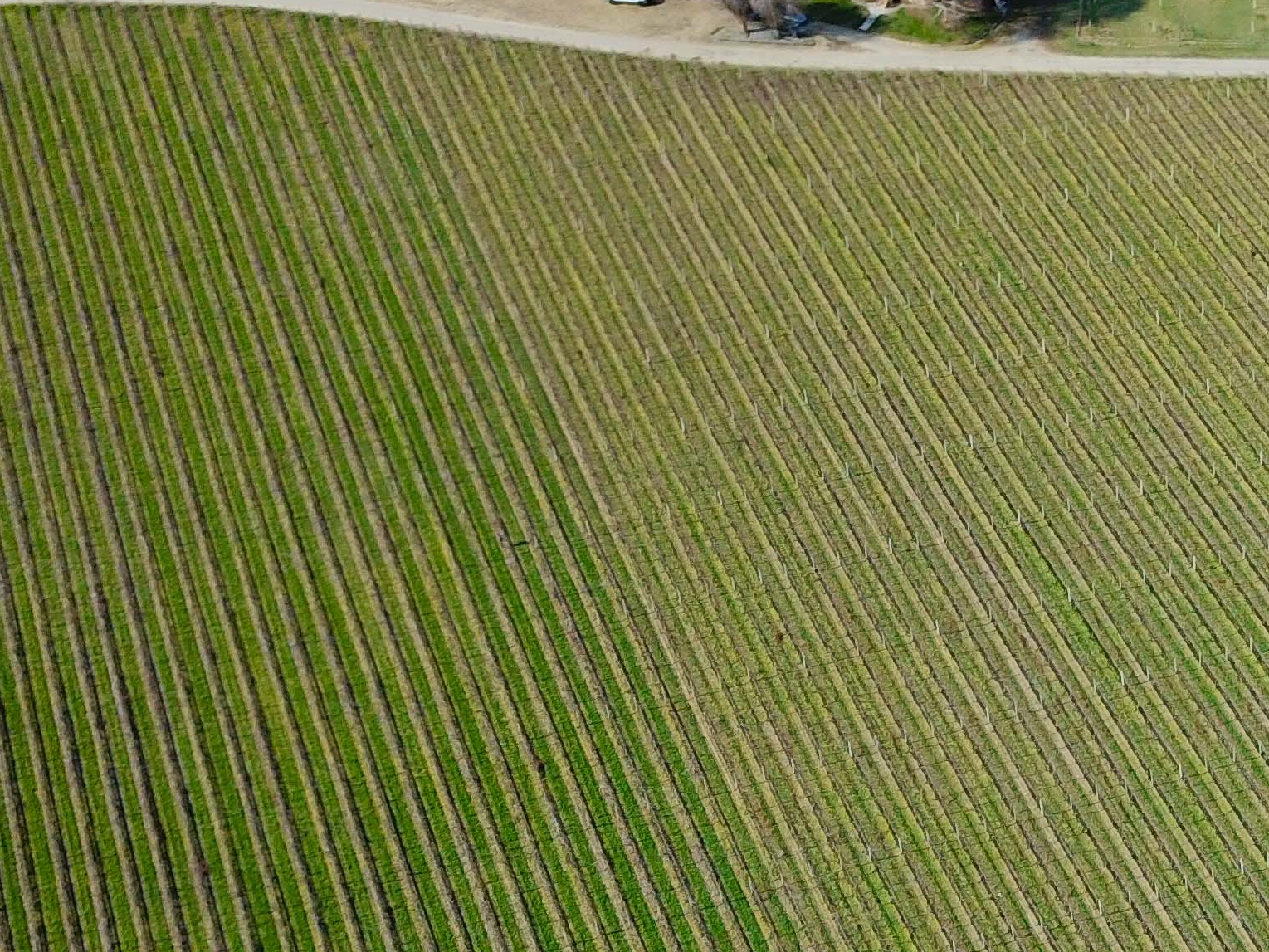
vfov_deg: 20.1
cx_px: 1390
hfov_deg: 26.4
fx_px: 2493
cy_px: 1182
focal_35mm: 68
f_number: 2.2
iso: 100
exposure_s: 1/750
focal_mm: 4.73
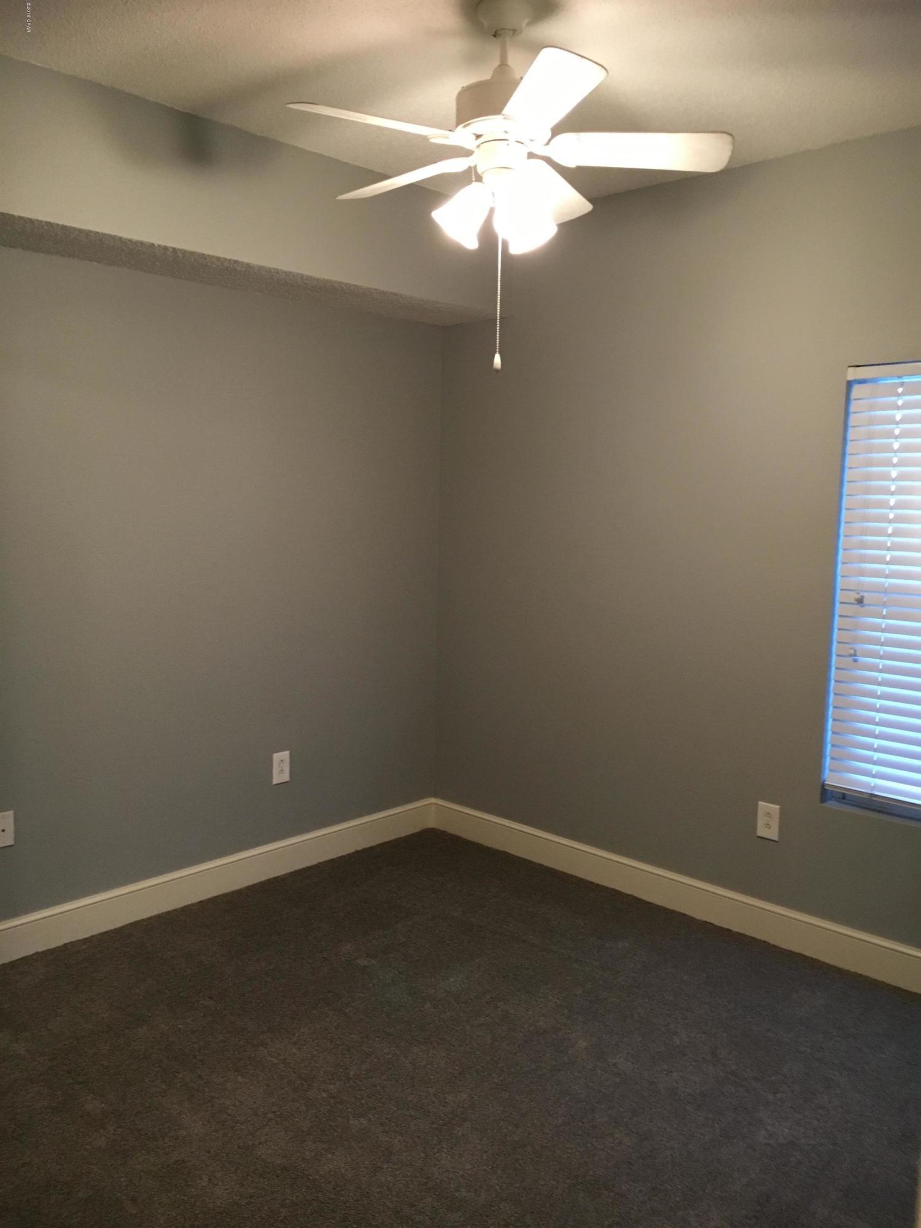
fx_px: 1029
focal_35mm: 29
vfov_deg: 61.7
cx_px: 460
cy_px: 614
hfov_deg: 48.2
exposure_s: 1/30
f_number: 2.2
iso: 160
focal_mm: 4.15
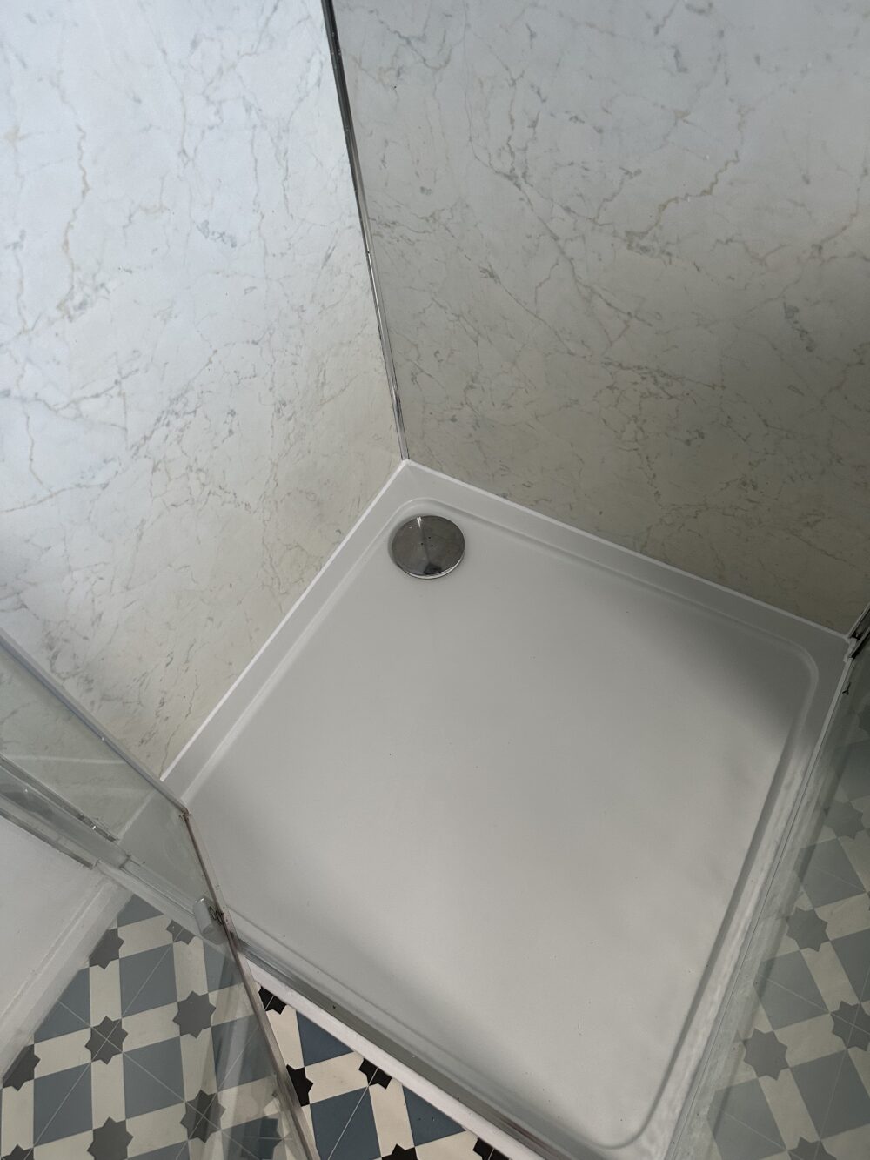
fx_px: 804
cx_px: 435
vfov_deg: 71.6
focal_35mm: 24
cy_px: 580
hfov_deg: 56.8
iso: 250
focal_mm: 6.86
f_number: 1.78
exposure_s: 1/103
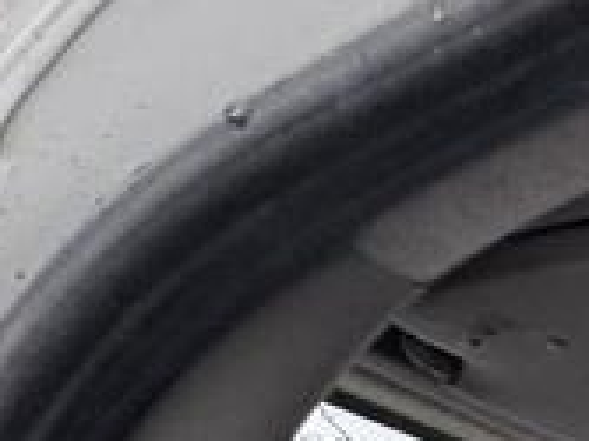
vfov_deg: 14.6
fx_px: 1275
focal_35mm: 75
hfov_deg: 18.1
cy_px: 984
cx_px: 1167
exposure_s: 1/99
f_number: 2.2
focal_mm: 2.22
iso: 100
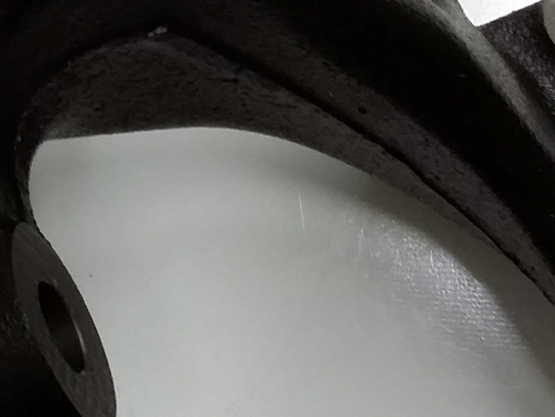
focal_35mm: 120
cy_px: 52
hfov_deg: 16.0
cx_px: -40
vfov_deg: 12.3
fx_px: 1924
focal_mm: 3.4
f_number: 2.4
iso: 160
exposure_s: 1/15
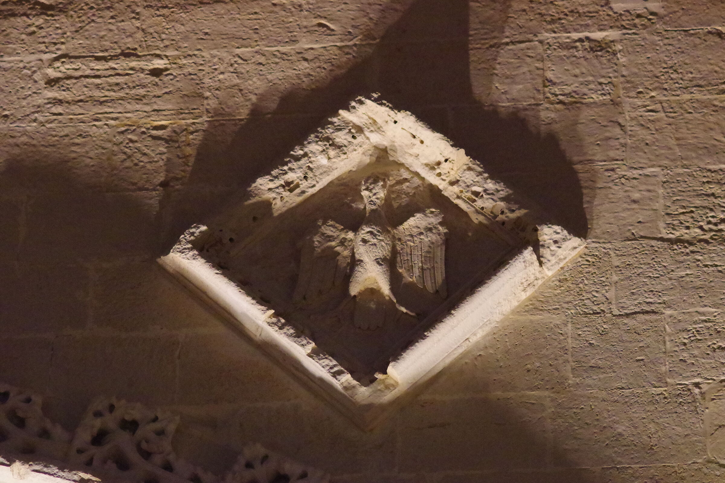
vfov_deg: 6.8
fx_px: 4068
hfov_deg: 10.2
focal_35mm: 202
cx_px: 362
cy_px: 242
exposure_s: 1/200
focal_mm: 135
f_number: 4
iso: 12800
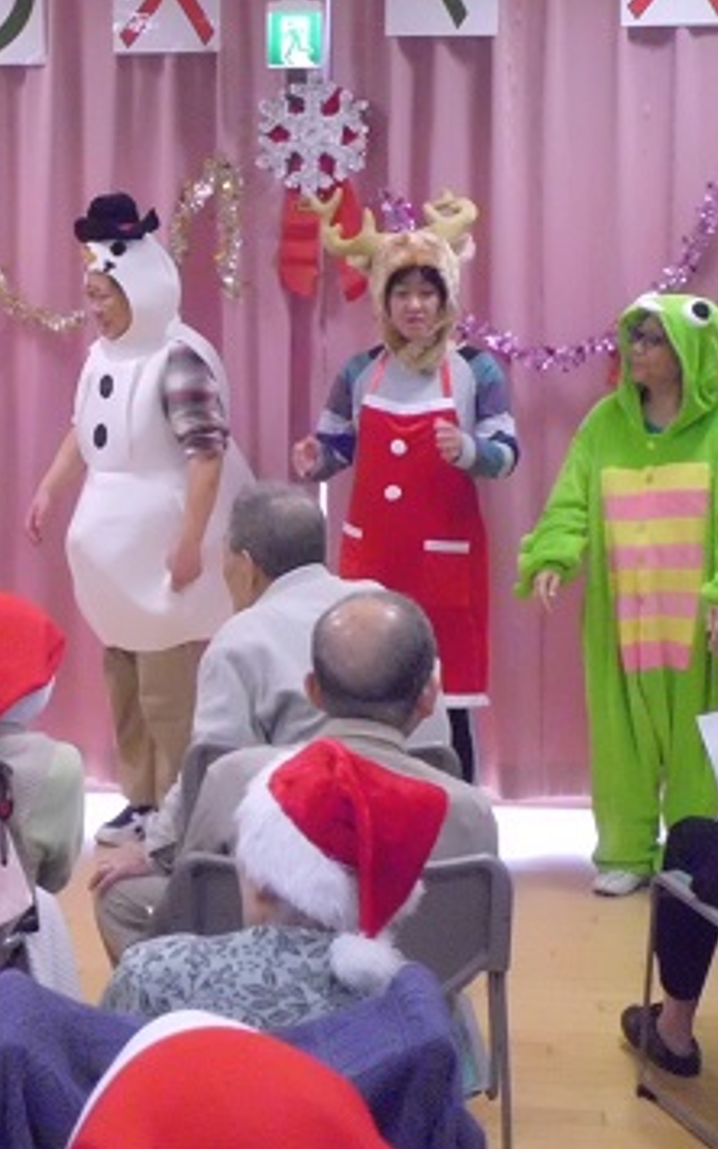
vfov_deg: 26.8
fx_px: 2410
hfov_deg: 16.9
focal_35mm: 77
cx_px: 191
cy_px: 503
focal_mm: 8.3
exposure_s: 1/100
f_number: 3.4
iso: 800
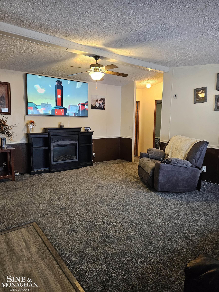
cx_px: 110
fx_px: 194
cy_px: 146
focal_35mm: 23
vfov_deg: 73.9
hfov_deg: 58.9
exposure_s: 1/96.1
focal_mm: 5.4
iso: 400
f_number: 1.8
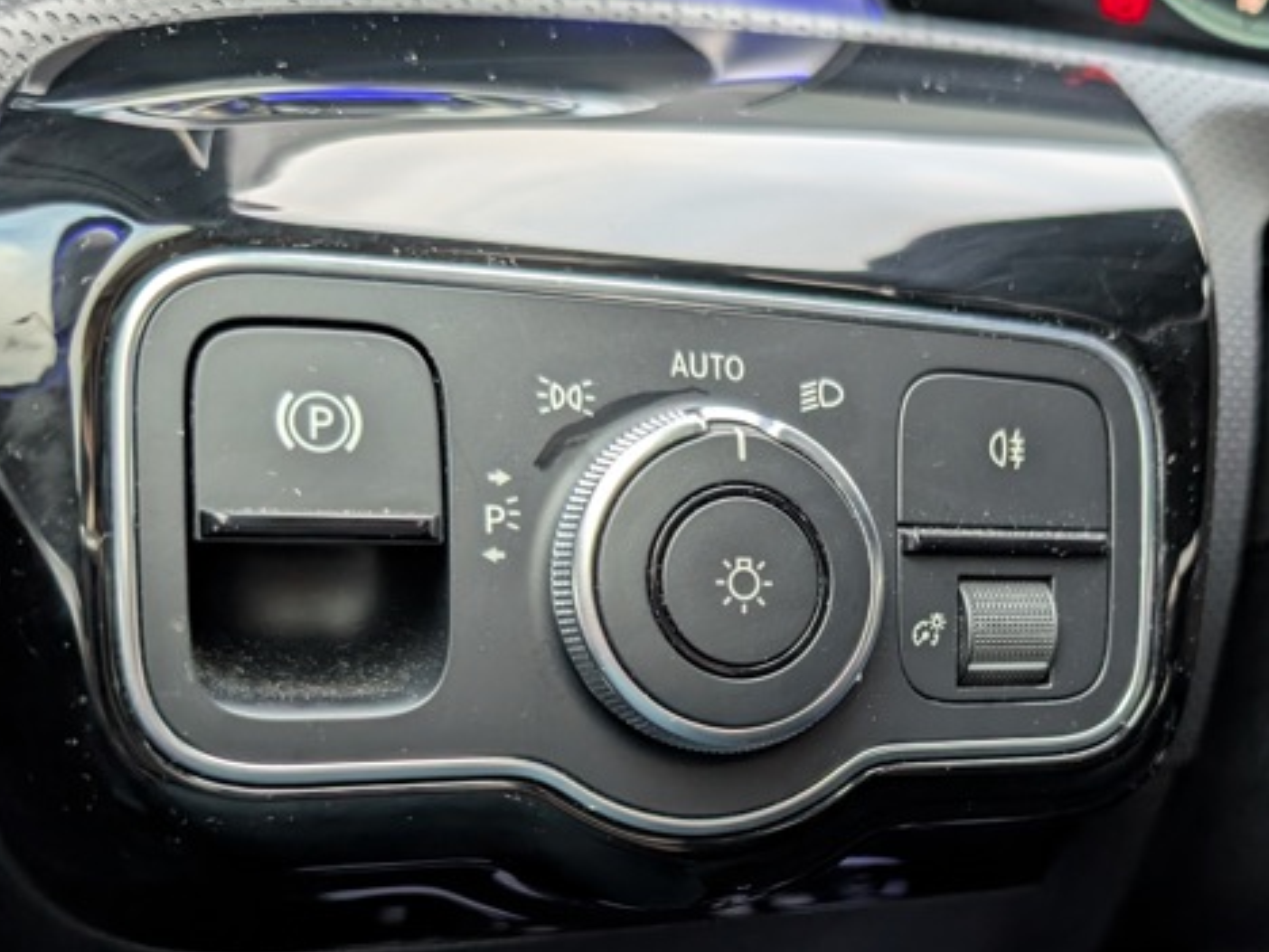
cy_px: 735
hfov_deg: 44.6
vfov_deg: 34.3
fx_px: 1503
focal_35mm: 41
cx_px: 911
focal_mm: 6.9
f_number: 1.68
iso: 251
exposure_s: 1/34.3
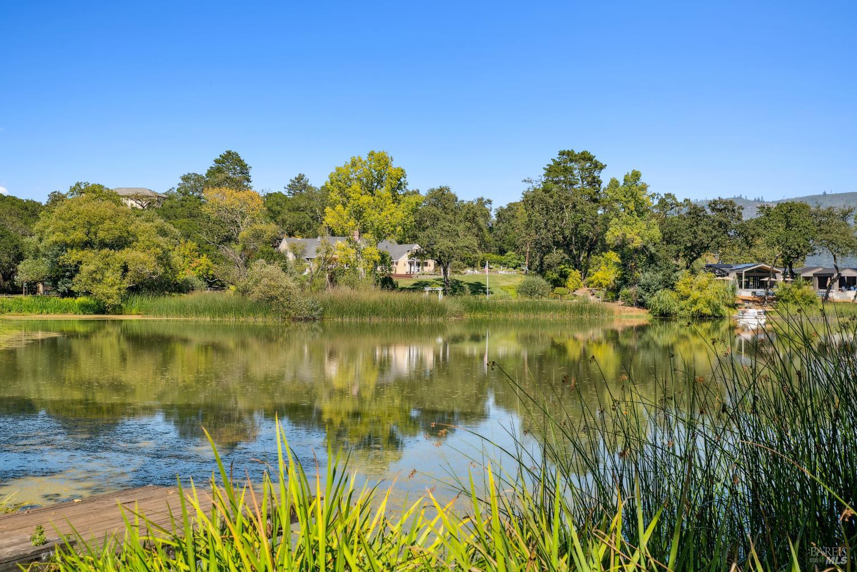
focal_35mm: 55
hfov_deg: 36.2
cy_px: 286
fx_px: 1309
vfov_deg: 24.6
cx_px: 428
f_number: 8
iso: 400
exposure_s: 1/500
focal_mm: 55
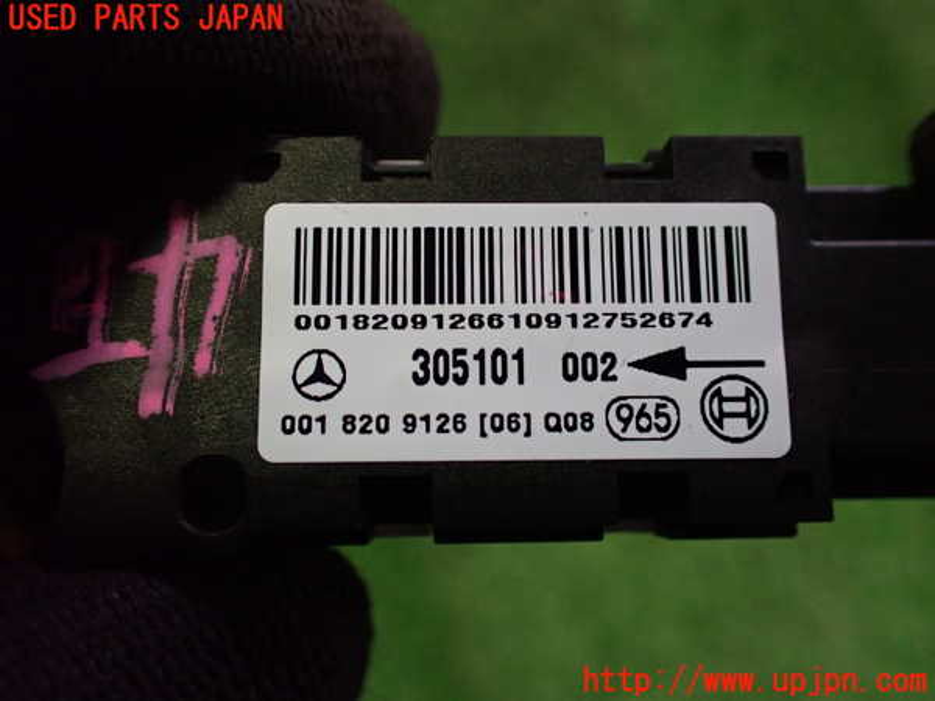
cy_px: 350
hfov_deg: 60.0
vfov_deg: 46.8
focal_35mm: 30
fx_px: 810
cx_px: 468
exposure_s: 1/100
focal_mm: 5.4
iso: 800
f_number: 2.3
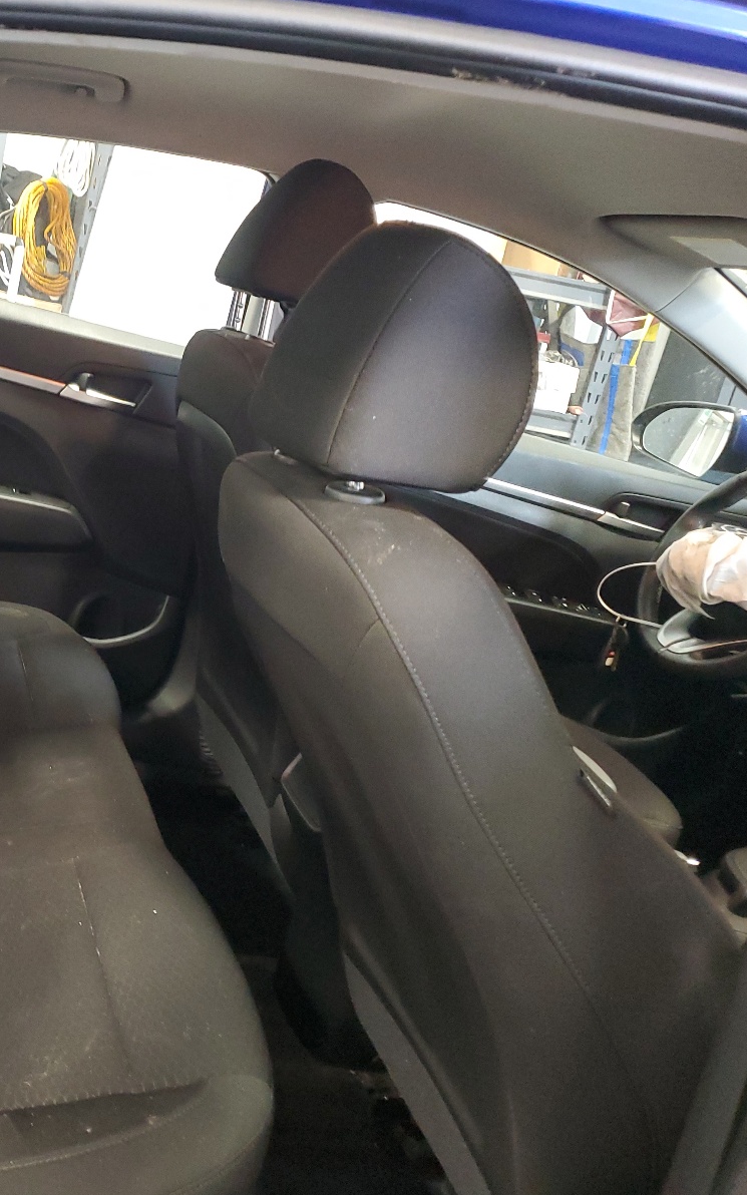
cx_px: 16
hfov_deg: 32.0
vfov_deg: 52.7
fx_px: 1205
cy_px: 600
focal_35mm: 37
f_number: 1.5
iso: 294
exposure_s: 1/17
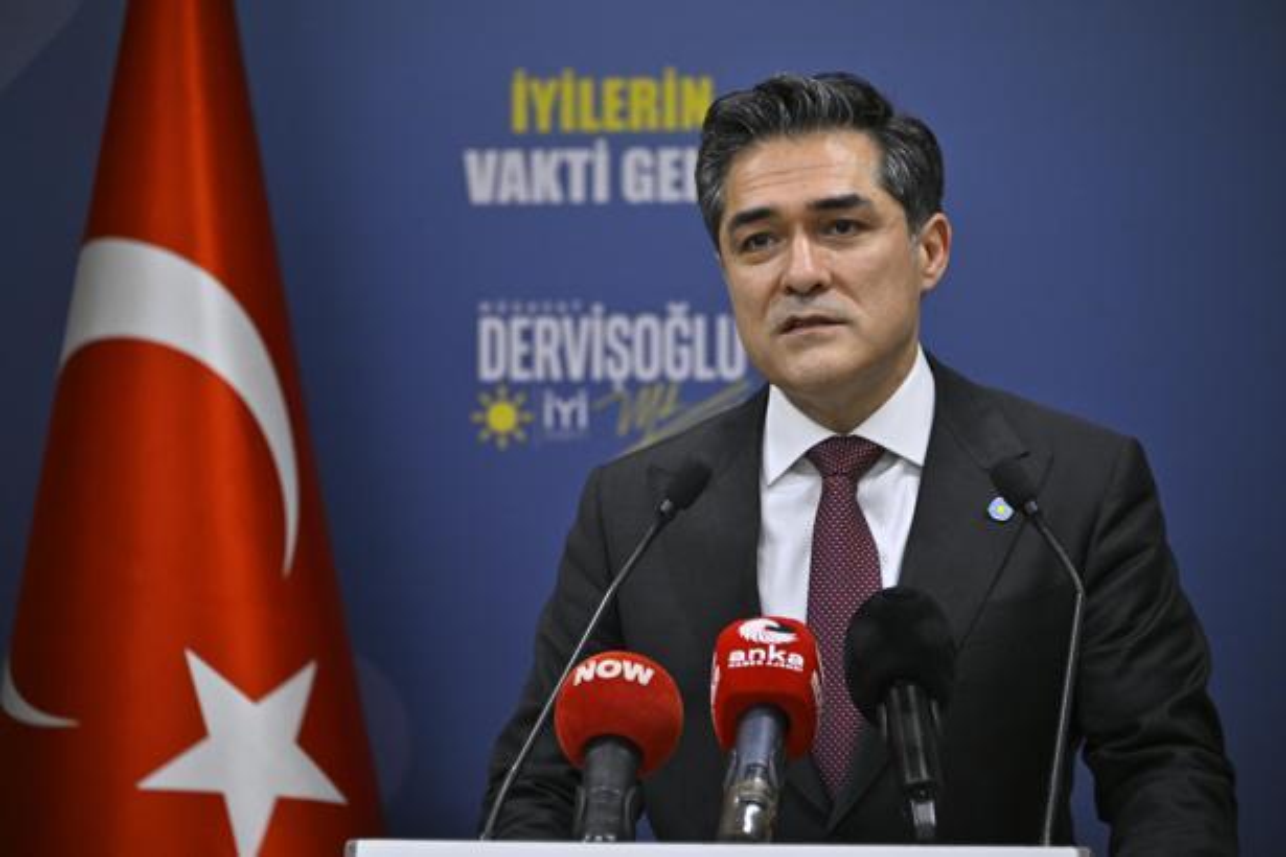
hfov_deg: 9.0
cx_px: 643
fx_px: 8215
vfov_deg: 6.0
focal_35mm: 230
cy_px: 428
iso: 1000
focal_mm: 230
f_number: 5.6
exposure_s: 1/160
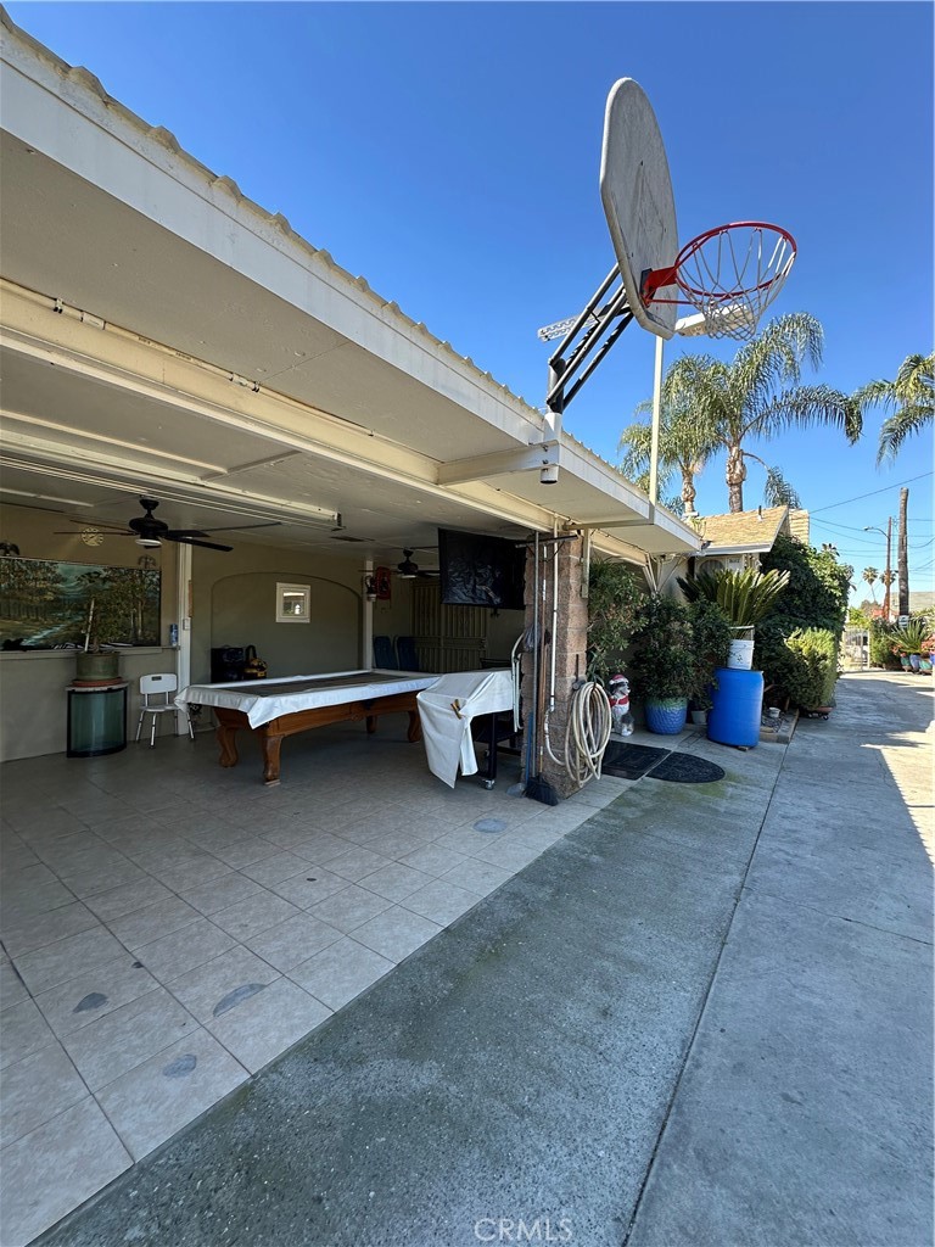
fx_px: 504
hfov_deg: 85.7
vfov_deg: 102.1
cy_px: 624
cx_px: 468
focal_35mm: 14
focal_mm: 2.22
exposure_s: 1/287
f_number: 2.2
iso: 40
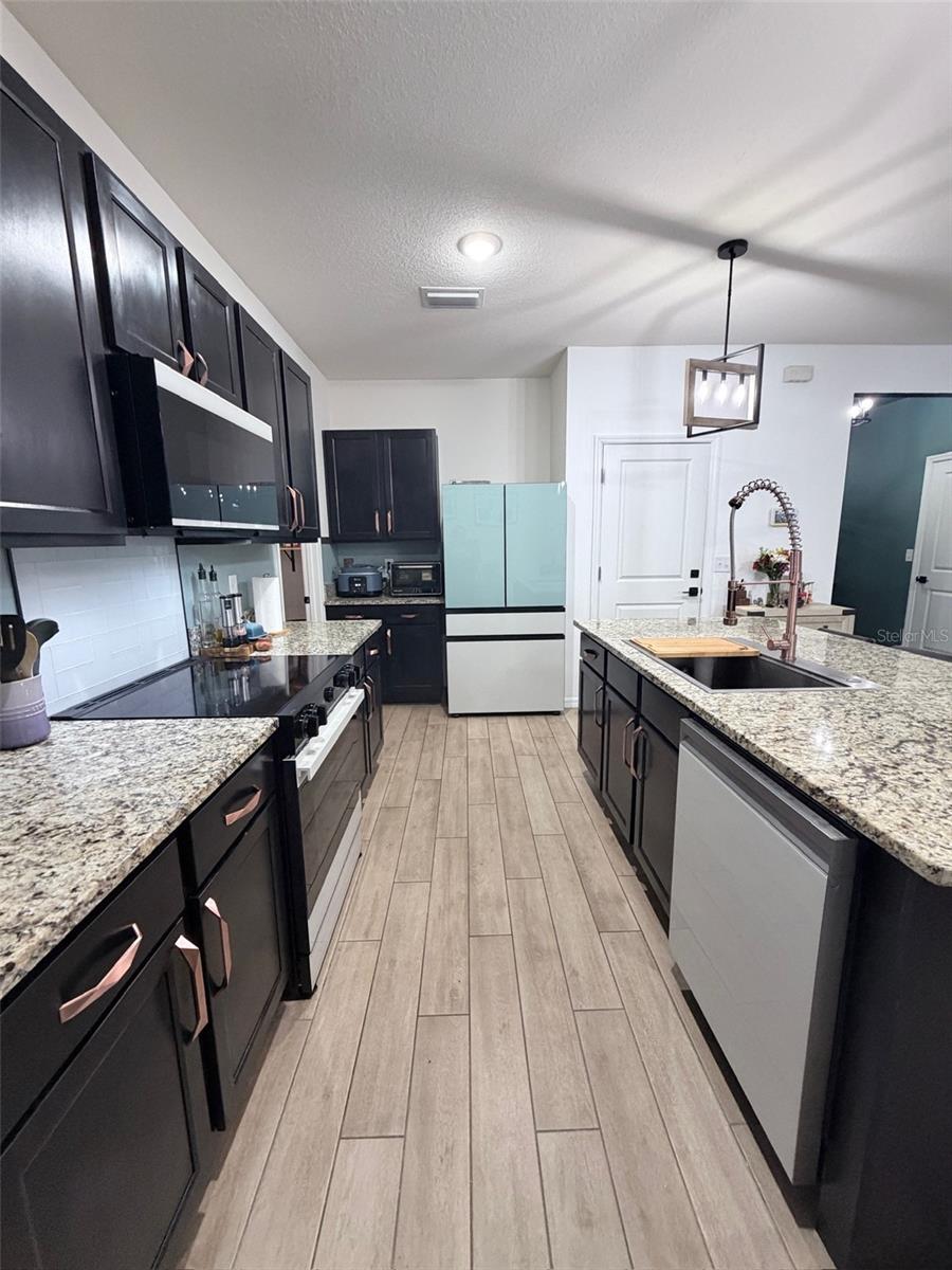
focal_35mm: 14
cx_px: 476
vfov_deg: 102.1
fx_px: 513
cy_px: 635
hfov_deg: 85.7
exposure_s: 1/60
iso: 320
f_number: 2.2
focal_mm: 2.22
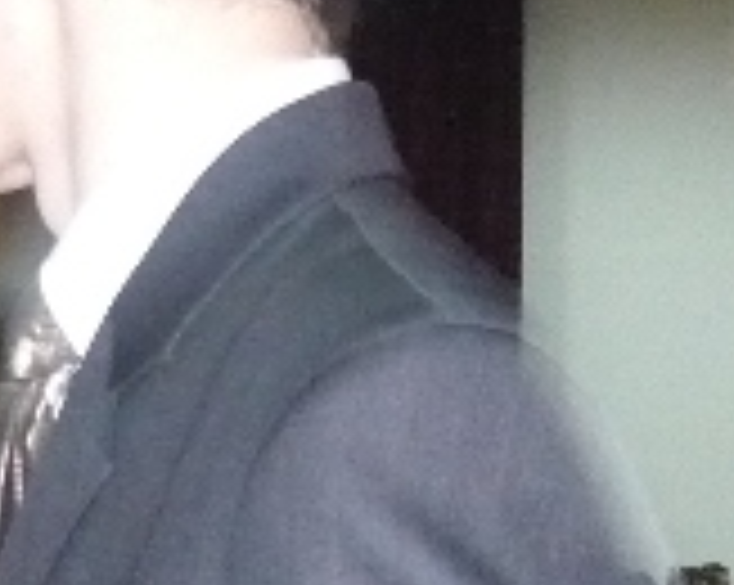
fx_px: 3580
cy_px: 675
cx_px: 657
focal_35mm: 165
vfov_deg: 9.2
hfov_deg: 11.6
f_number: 2.8
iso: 400
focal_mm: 5.8
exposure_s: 1/30
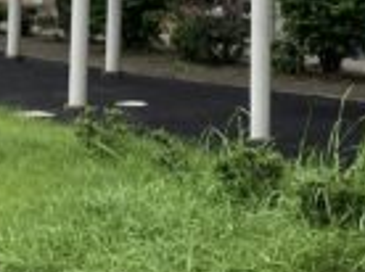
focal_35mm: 156
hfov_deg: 12.7
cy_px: -322
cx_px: 169
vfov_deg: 8.8
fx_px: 1642
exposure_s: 1/2183
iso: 20
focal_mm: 3.99
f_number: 1.8
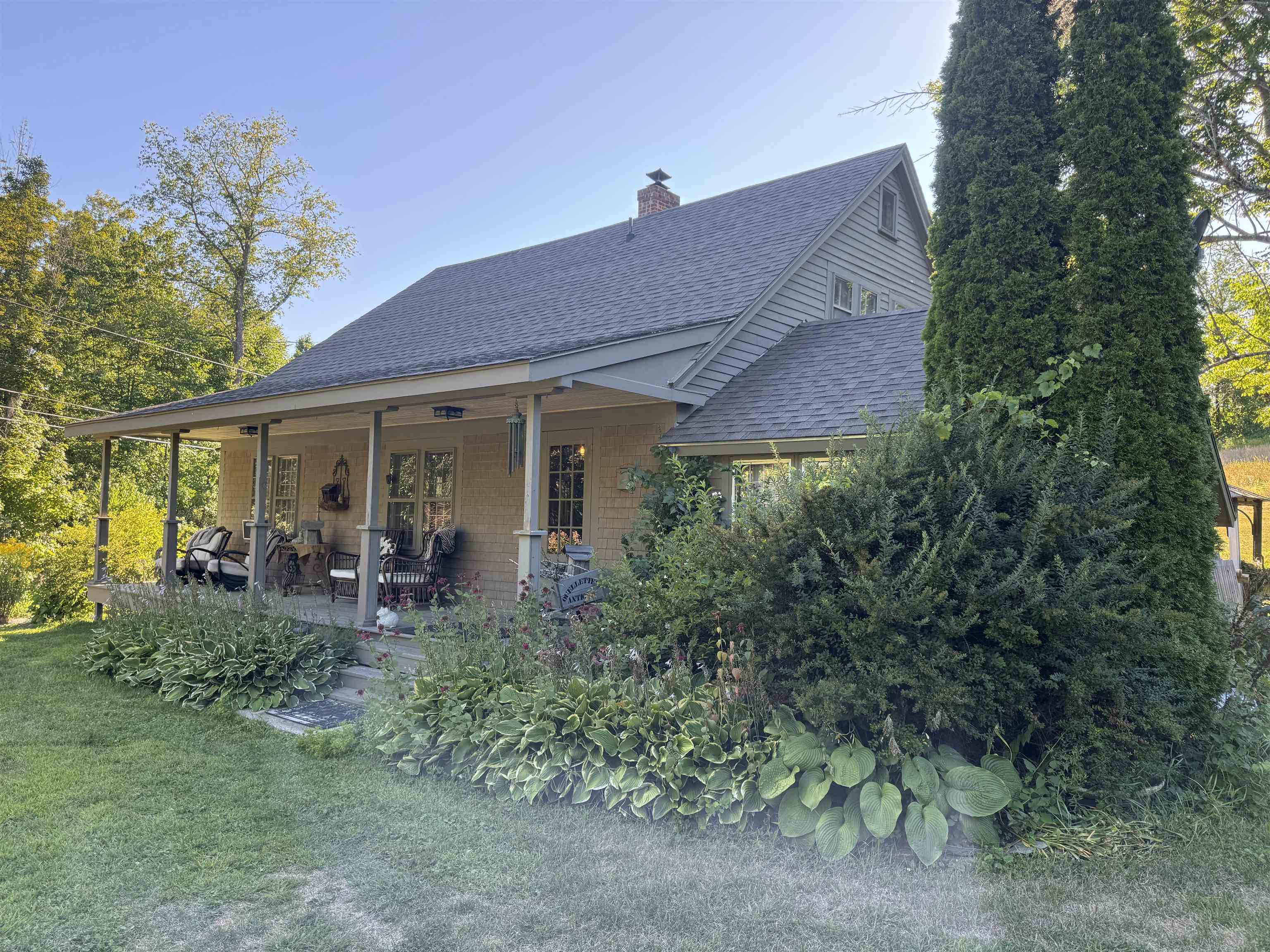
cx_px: 635
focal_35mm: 24
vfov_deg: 56.8
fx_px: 881
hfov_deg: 71.6
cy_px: 476
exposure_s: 1/394
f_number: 1.78
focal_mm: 6.76
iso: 80
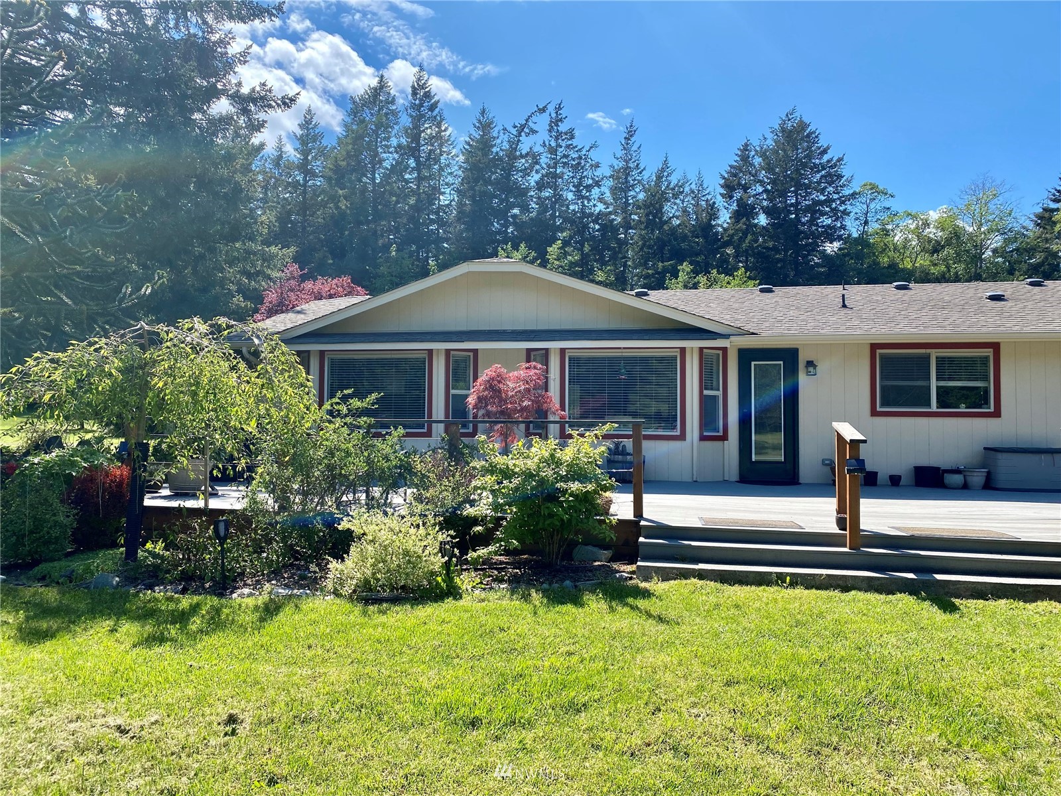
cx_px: 530
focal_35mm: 26
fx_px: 797
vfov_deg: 53.1
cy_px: 398
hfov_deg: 67.3
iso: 32
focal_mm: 4.25
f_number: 1.8
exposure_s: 1/1754
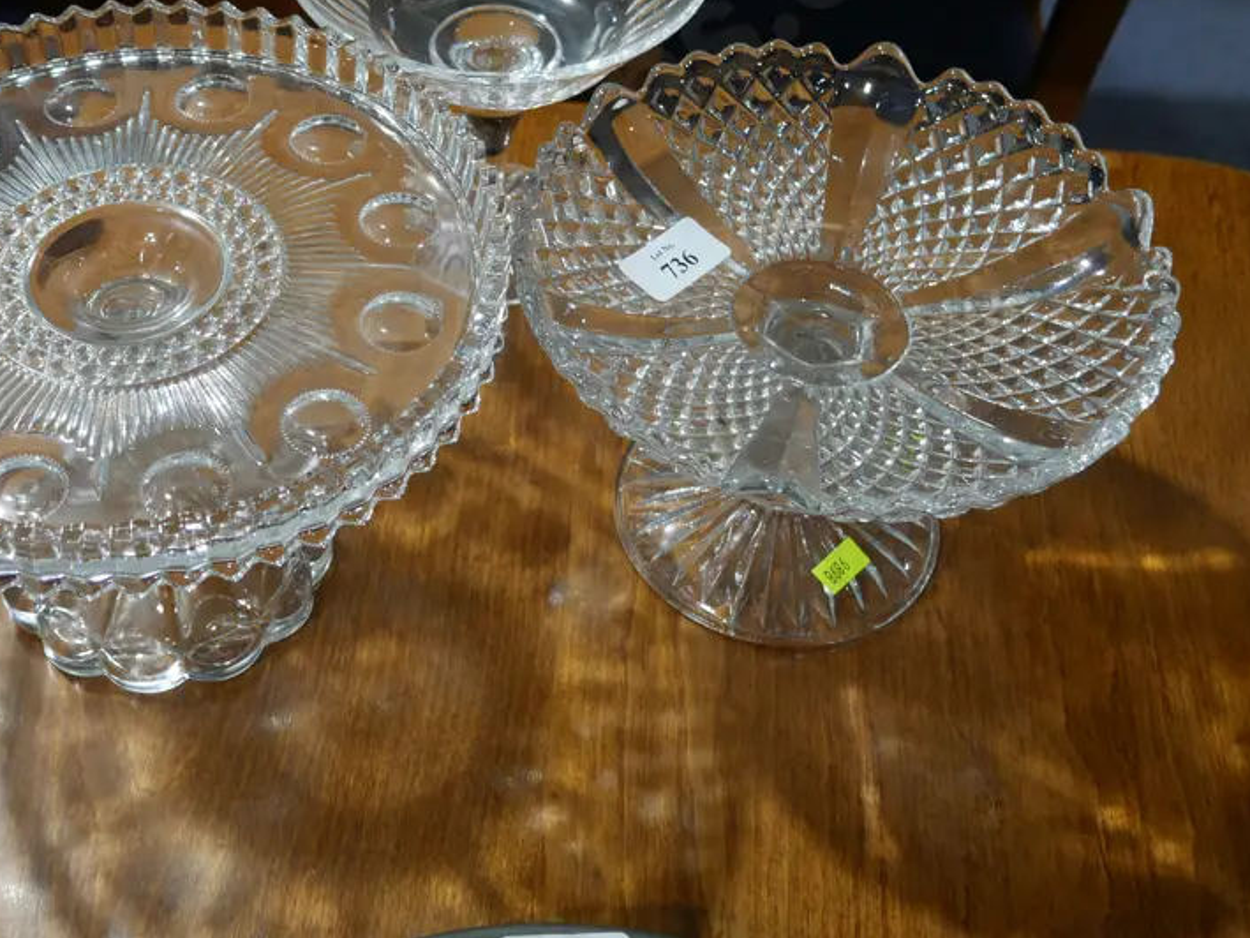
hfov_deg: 36.2
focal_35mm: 52
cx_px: 368
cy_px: 304
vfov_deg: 27.8
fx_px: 1878
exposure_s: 1/60
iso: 320
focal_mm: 18
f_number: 4
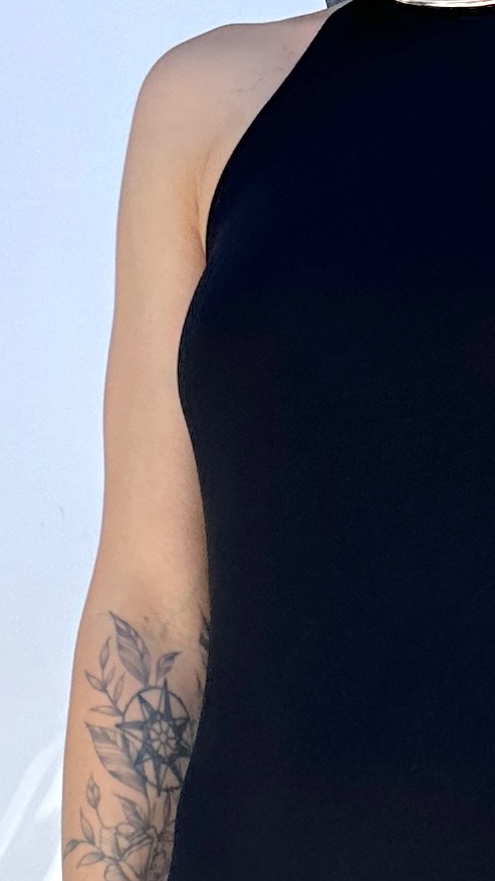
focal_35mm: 96
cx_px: 501
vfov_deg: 18.4
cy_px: 1494
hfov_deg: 12.4
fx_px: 2241
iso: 80
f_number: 1.78
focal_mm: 6.86
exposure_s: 1/601
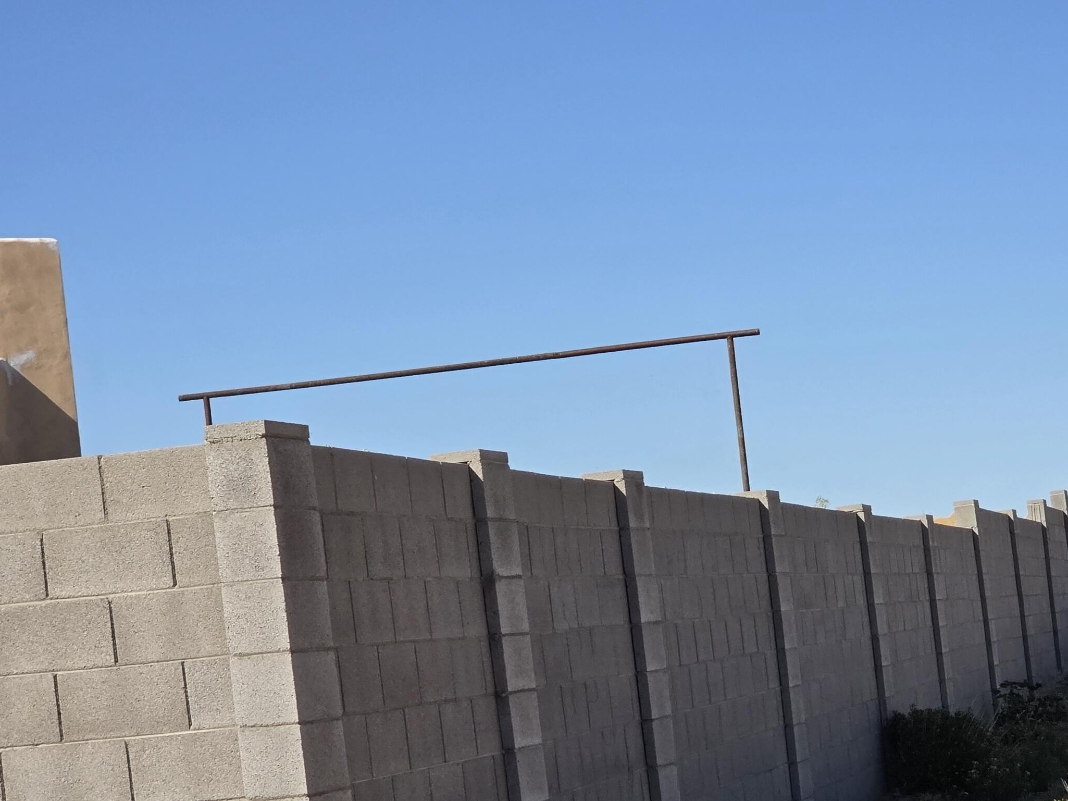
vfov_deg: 14.6
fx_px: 3116
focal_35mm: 101
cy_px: 544
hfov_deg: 19.4
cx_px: 700
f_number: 2.4
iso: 50
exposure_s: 1/2650
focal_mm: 7.9
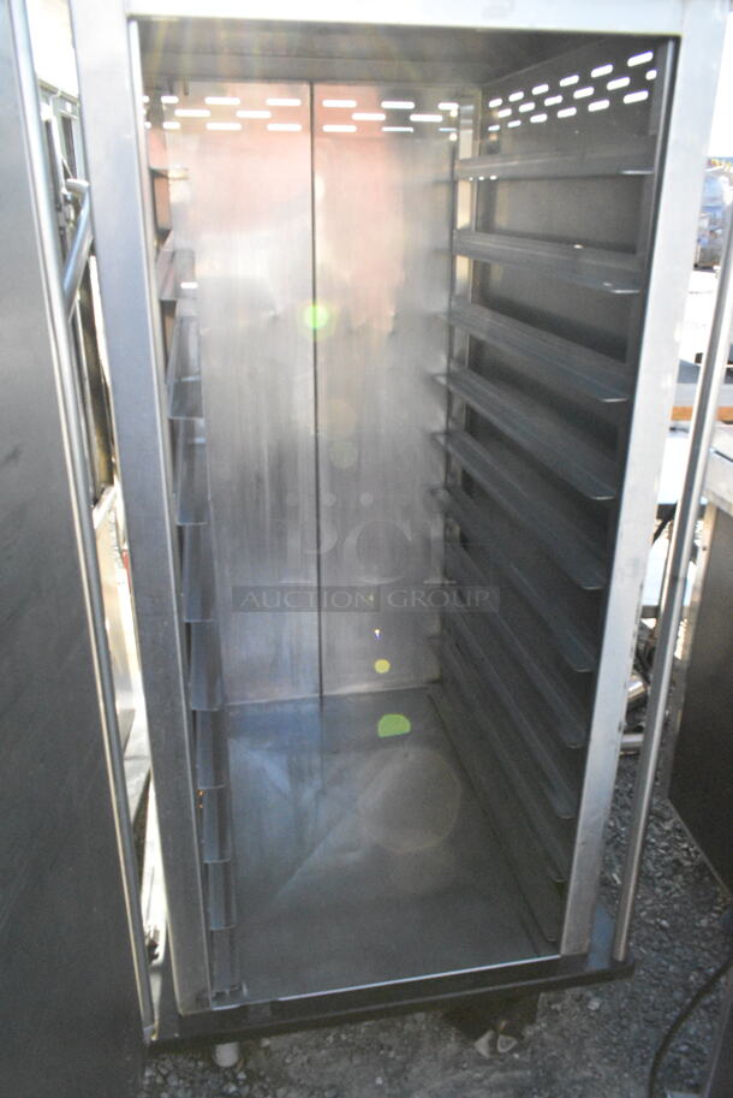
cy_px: 549
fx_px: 823
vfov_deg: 67.3
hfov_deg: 48.0
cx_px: 366
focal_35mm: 27
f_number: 13
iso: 6400
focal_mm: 18
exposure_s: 1/640
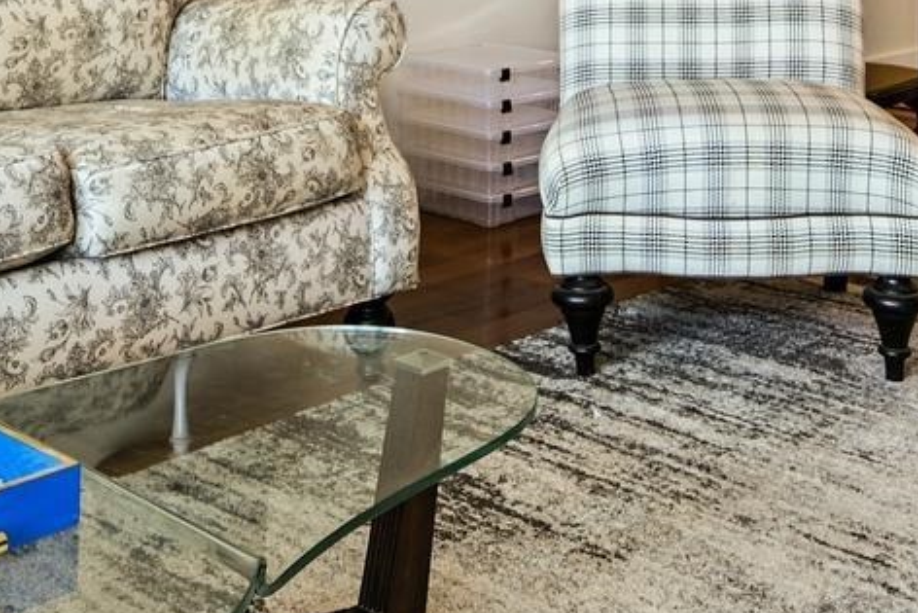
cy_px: -125
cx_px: 498
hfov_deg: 32.9
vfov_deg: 20.8
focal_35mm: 61
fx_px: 1556
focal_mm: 16
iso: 400
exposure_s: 1/6
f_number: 8
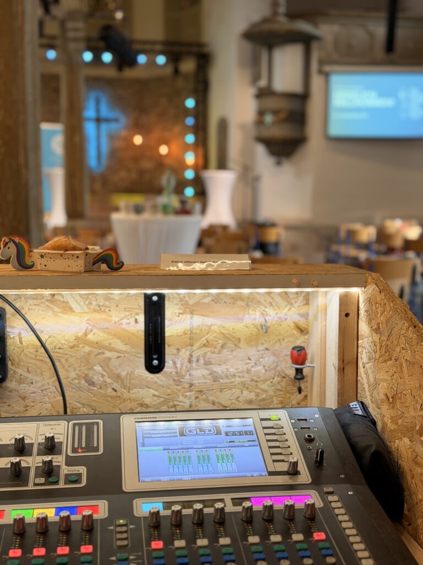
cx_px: 212
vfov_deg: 39.7
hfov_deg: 30.3
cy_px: 282
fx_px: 782
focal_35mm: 48
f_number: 1.78
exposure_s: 1/50
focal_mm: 6.76
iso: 80
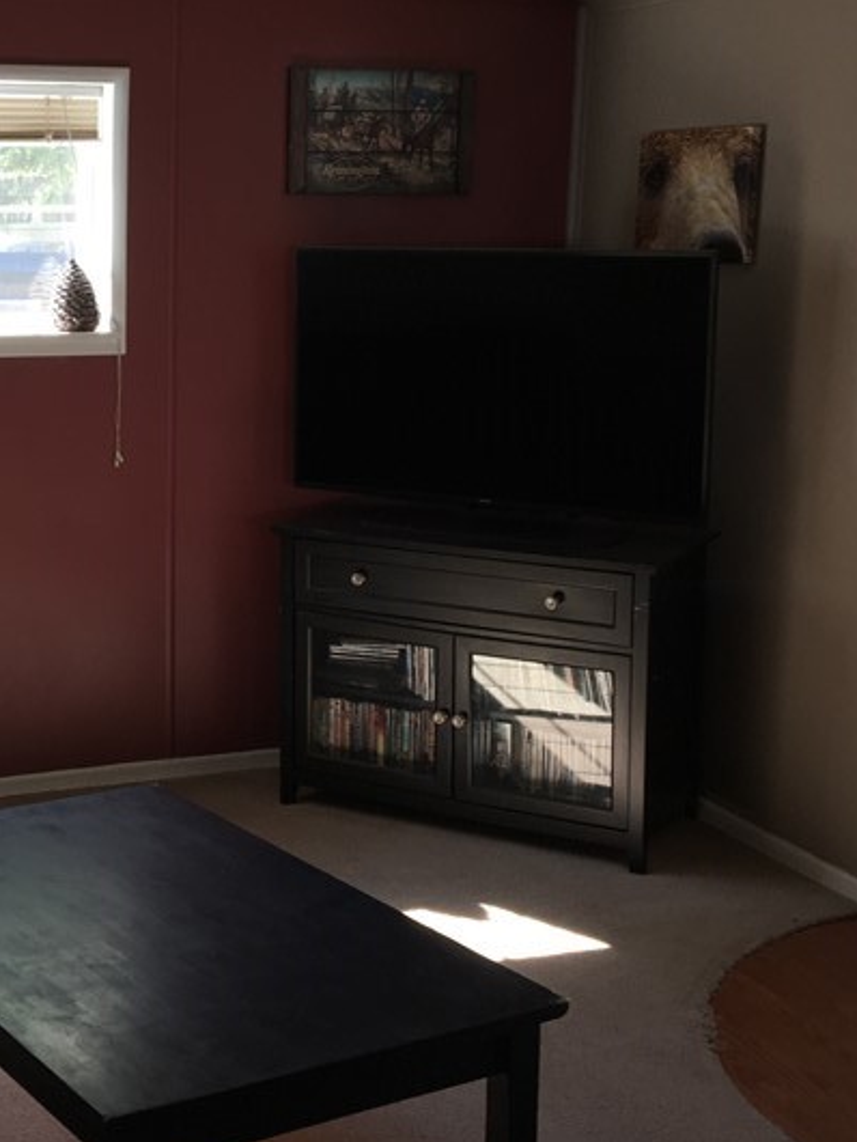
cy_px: 476
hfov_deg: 25.7
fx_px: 1847
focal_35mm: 56
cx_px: 170
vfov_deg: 34.3
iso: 25
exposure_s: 1/40
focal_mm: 4.15
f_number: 2.2
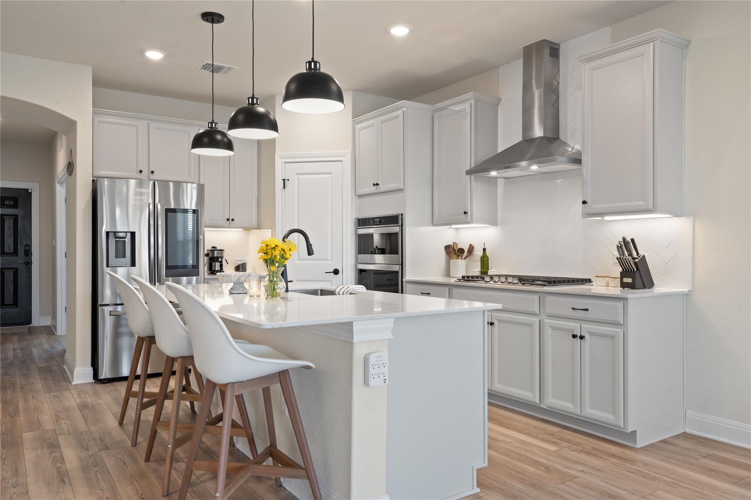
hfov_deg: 69.4
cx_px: 376
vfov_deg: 49.5
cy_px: 250
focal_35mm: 26
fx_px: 542
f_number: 9
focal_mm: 26
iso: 320
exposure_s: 1/1.67
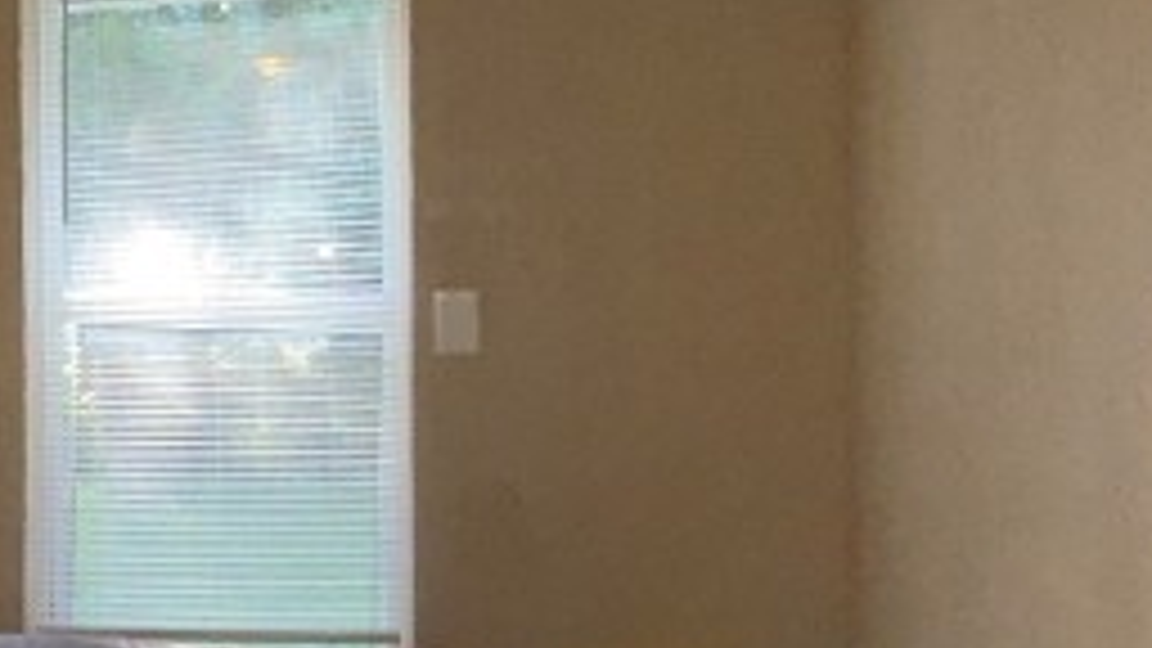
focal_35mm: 61
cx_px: -374
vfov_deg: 19.7
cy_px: 270
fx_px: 1863
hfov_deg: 28.0
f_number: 2.2
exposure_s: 1/60
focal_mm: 2.22
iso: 320
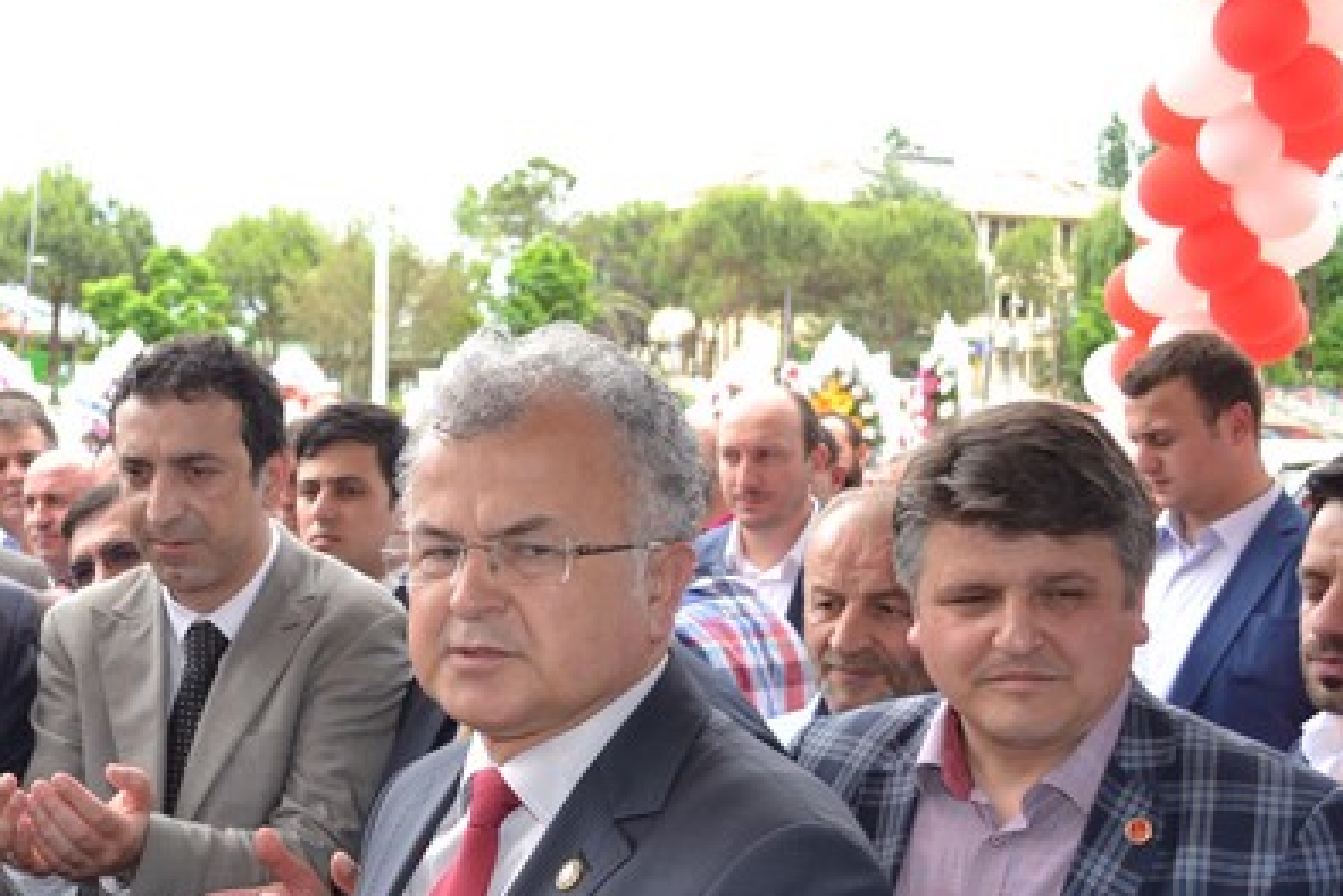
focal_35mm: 51
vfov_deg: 26.2
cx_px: 283
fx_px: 1903
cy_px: 663
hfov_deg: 37.6
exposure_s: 1/125
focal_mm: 20
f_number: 4
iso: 100
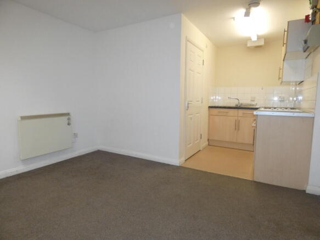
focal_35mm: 20
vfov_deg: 66.0
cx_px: 160
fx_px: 185
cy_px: 120
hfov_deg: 81.8
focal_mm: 3.6
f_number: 2.8
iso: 400
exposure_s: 1/60
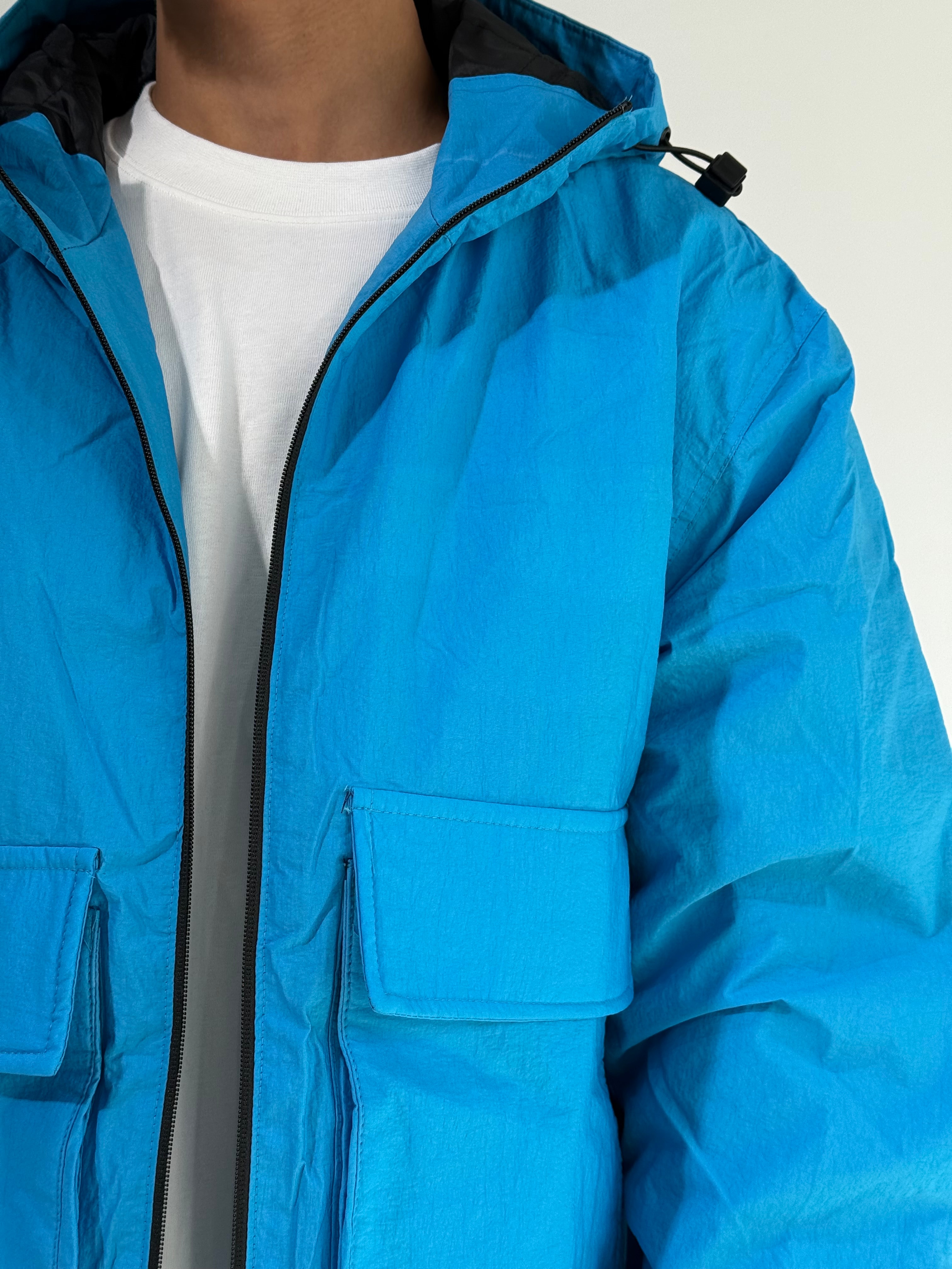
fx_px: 1760
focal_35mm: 48
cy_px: 634
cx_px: 476
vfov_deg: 39.7
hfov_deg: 30.3
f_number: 1.78
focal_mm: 6.76
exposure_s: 1/553
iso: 64
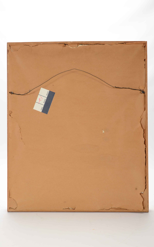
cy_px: 124
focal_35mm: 43
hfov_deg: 29.9
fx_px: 289
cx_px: 75
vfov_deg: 46.2
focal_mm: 28
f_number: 14
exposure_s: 1/160
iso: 200
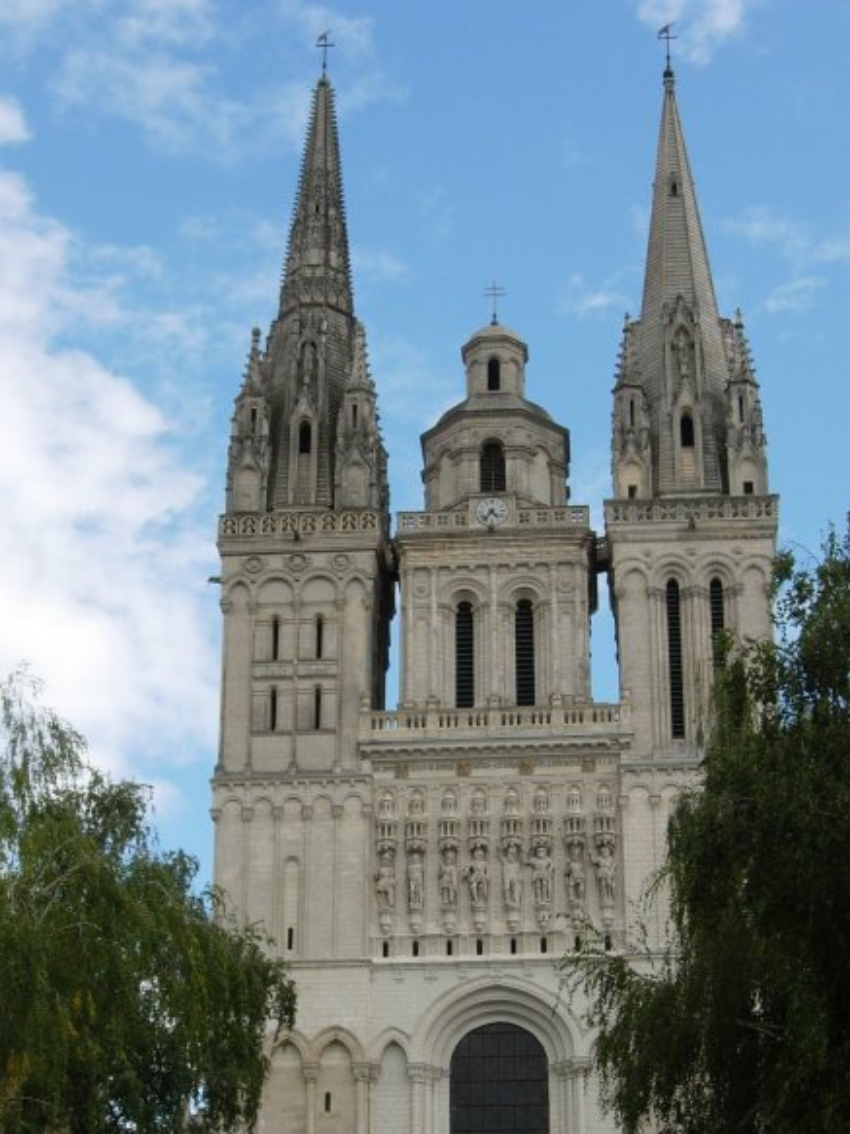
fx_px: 2293
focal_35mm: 70
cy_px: 737
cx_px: 445
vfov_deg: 27.6
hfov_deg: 21.0
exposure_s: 1/296
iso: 79
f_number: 5.4
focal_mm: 10.6
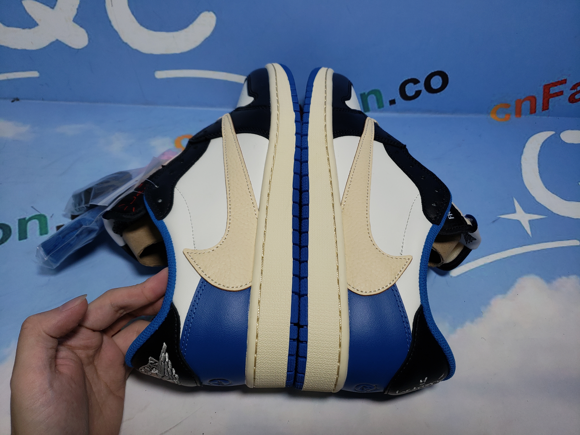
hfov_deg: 67.3
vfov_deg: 53.1
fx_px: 436
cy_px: 218
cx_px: 290
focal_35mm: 26
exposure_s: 1/762
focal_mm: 4.3
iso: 50
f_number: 1.5
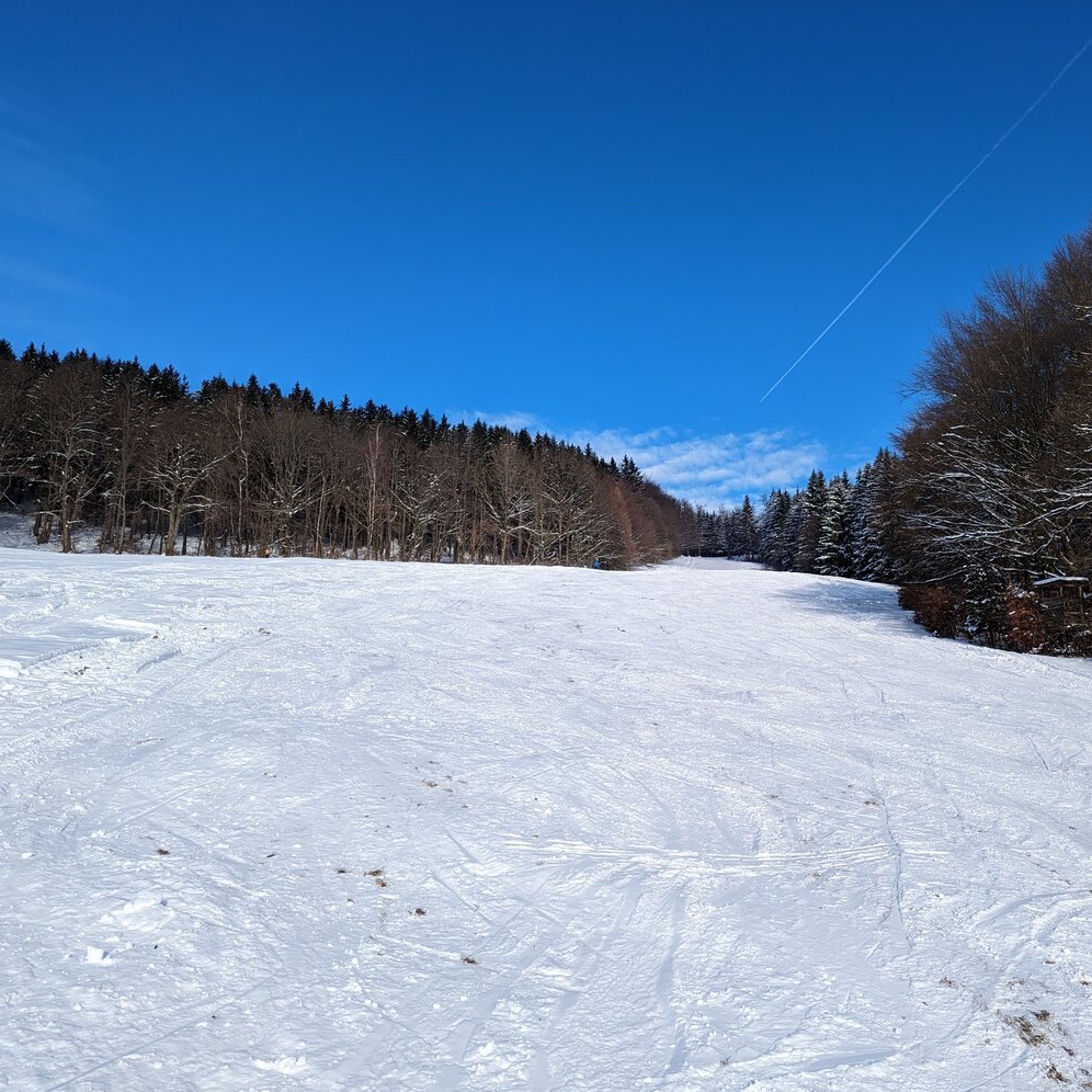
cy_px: 553
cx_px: 662
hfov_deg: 55.2
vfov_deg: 55.6
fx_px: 1035
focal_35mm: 29
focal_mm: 6.81
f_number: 1.85
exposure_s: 1/2632
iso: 59
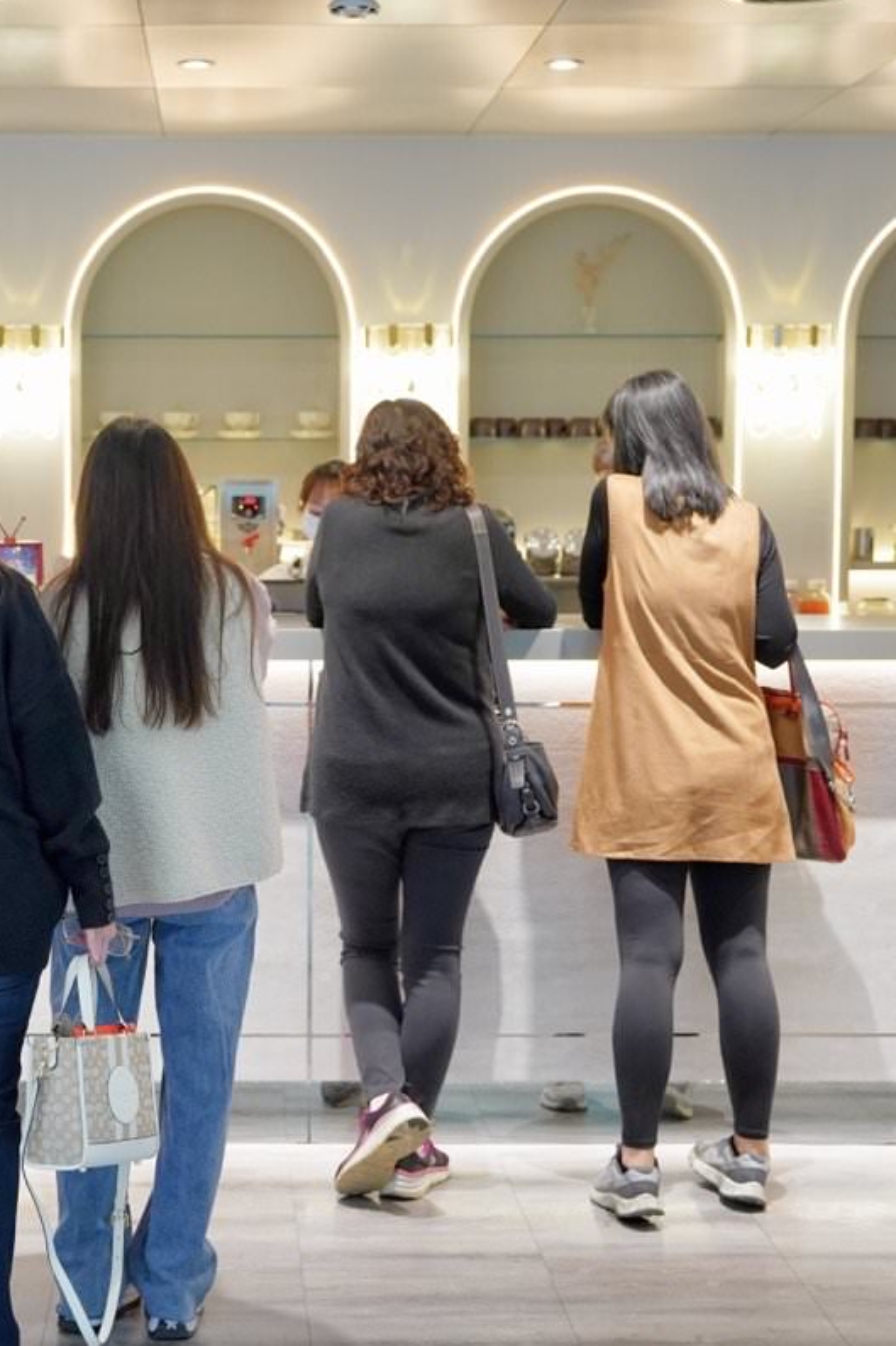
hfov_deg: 21.3
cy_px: 673
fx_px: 2366
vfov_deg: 31.7
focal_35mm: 63
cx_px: 246
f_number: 4
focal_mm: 41.9
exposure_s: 1/160
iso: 1600
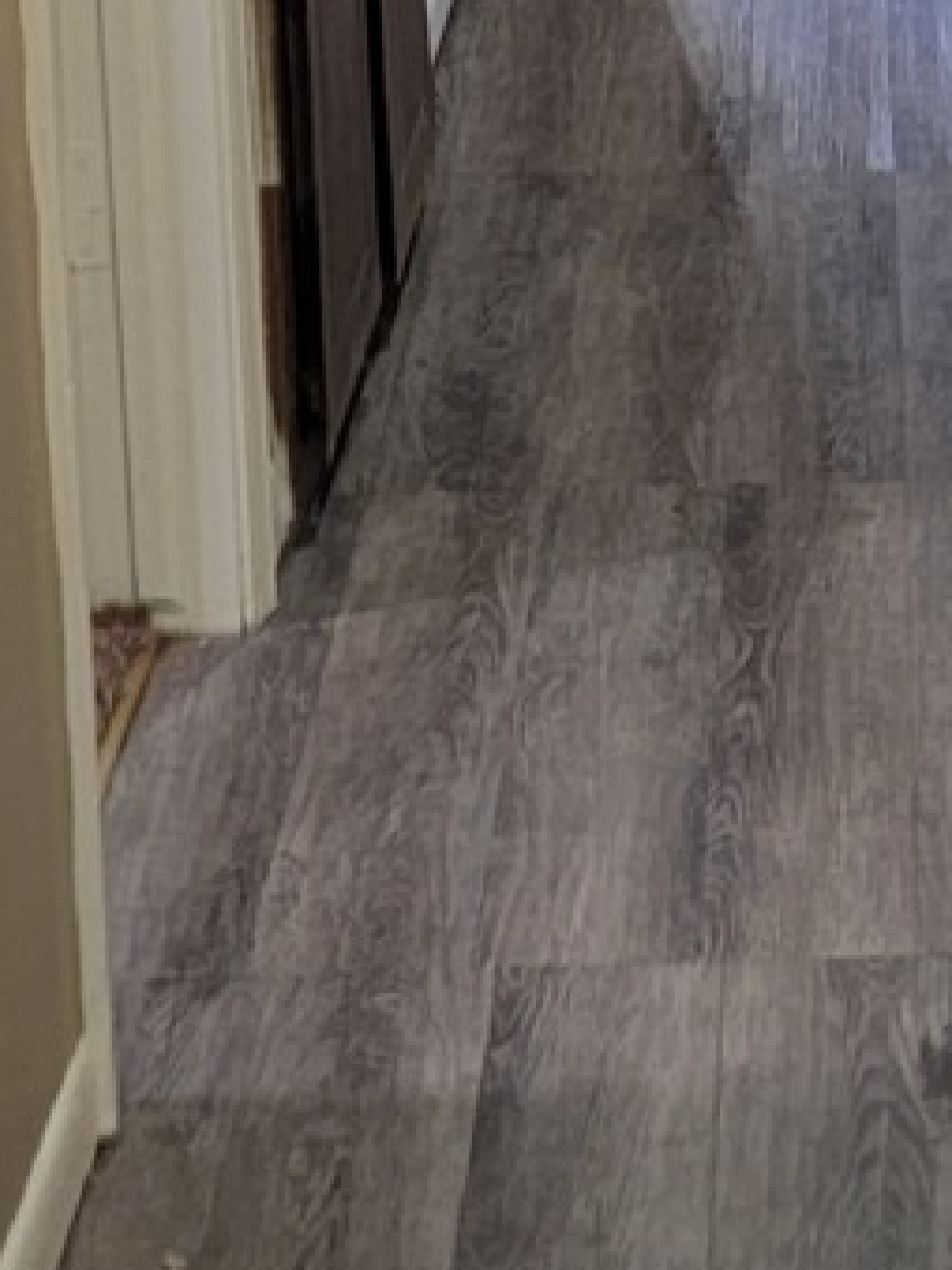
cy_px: 97
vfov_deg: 14.3
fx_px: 4990
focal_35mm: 136
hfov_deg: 10.7
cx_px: 1222
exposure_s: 1/39
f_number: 1.8
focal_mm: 6.7
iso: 200
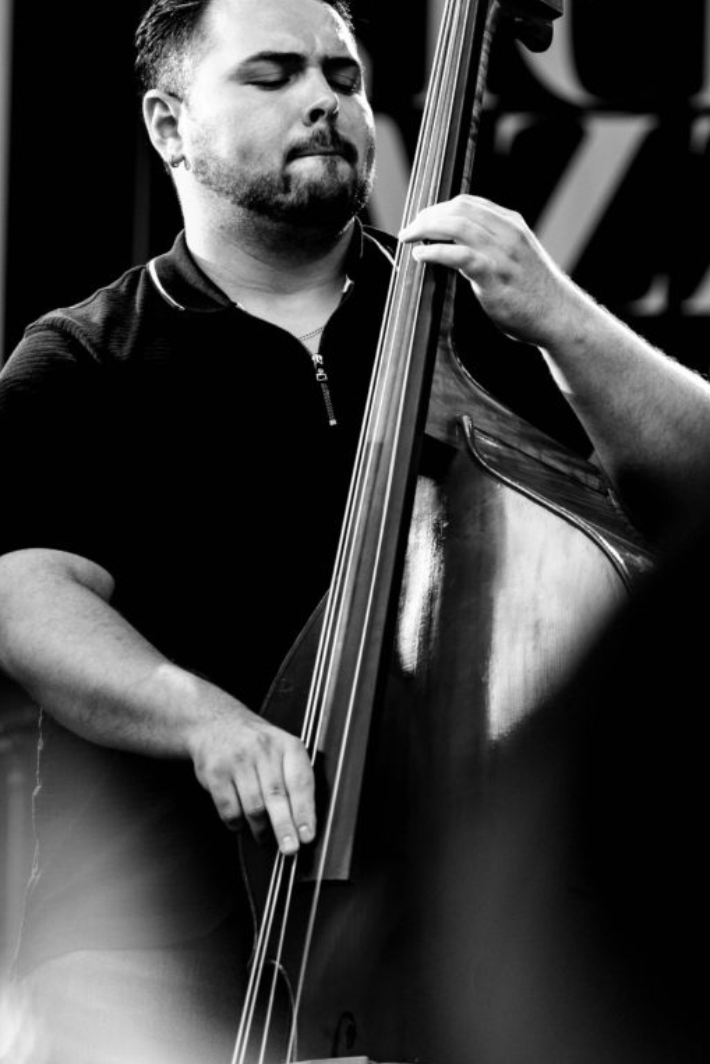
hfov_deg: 5.1
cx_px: 285
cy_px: 541
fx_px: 8013
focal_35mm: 271
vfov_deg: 7.6
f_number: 3.5
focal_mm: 135
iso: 400
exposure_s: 1/640
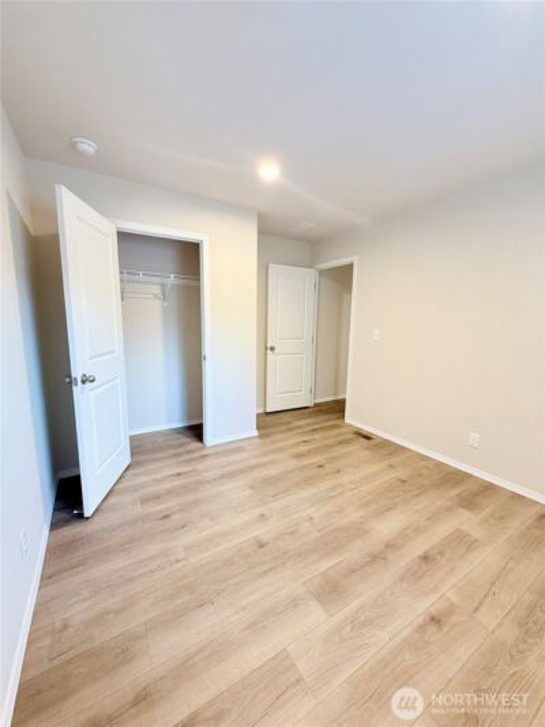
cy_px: 364
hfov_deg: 85.7
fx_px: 294
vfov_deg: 102.1
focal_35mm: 14
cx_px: 272
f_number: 2.2
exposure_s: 1/60
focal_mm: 2.22
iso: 200
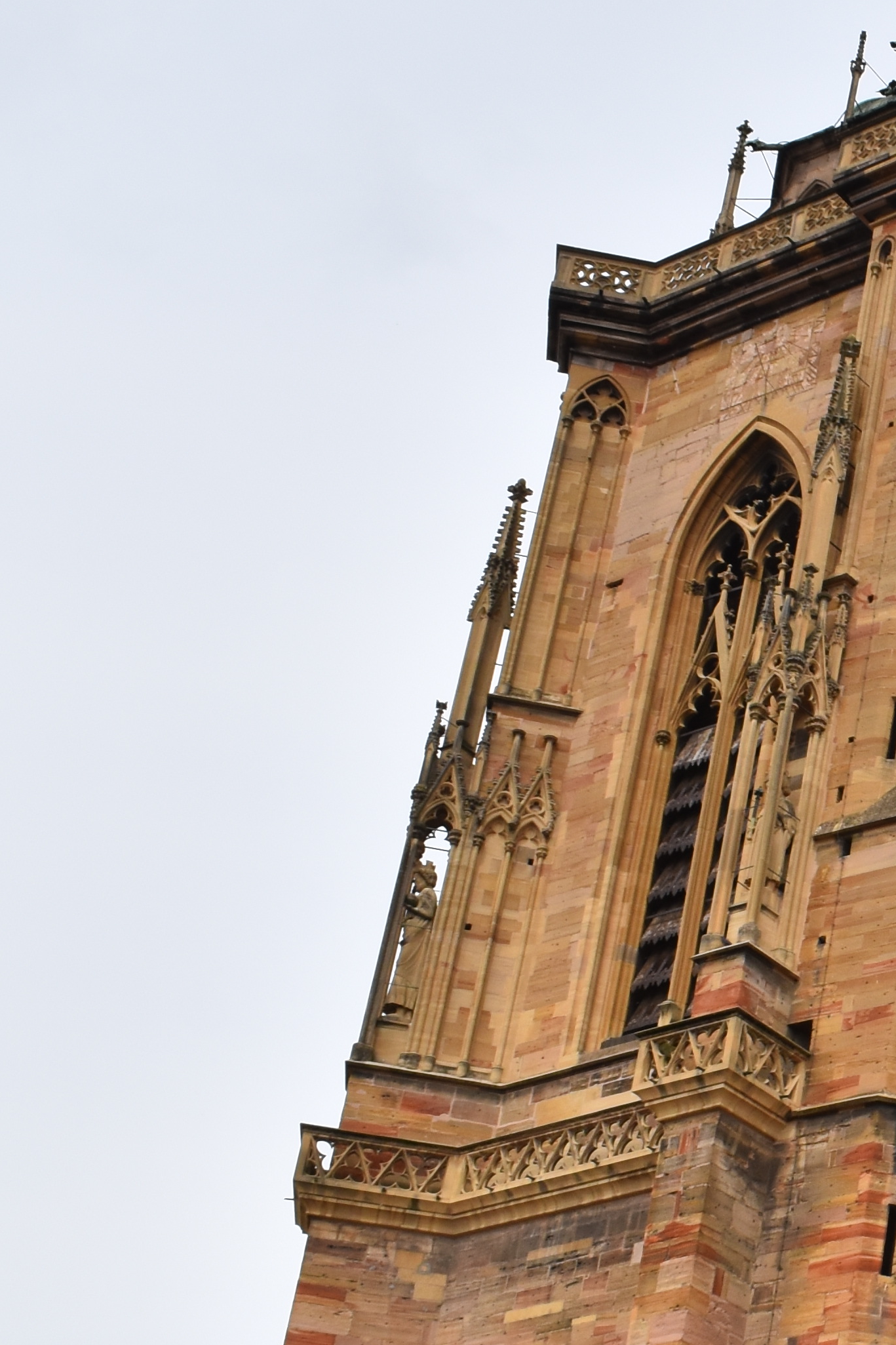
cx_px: 1483
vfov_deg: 25.6
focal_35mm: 79
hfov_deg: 15.4
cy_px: 866
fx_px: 2950
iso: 200
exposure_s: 1/500
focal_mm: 18
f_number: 11
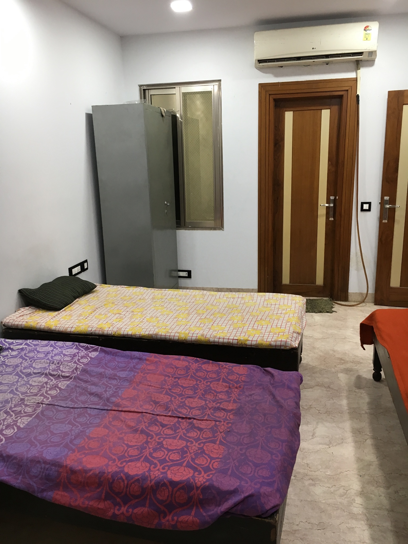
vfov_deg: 61.7
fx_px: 456
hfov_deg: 48.2
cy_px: 272
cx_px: 204
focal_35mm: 29
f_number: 2.2
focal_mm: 4.15
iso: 100
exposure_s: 1/33
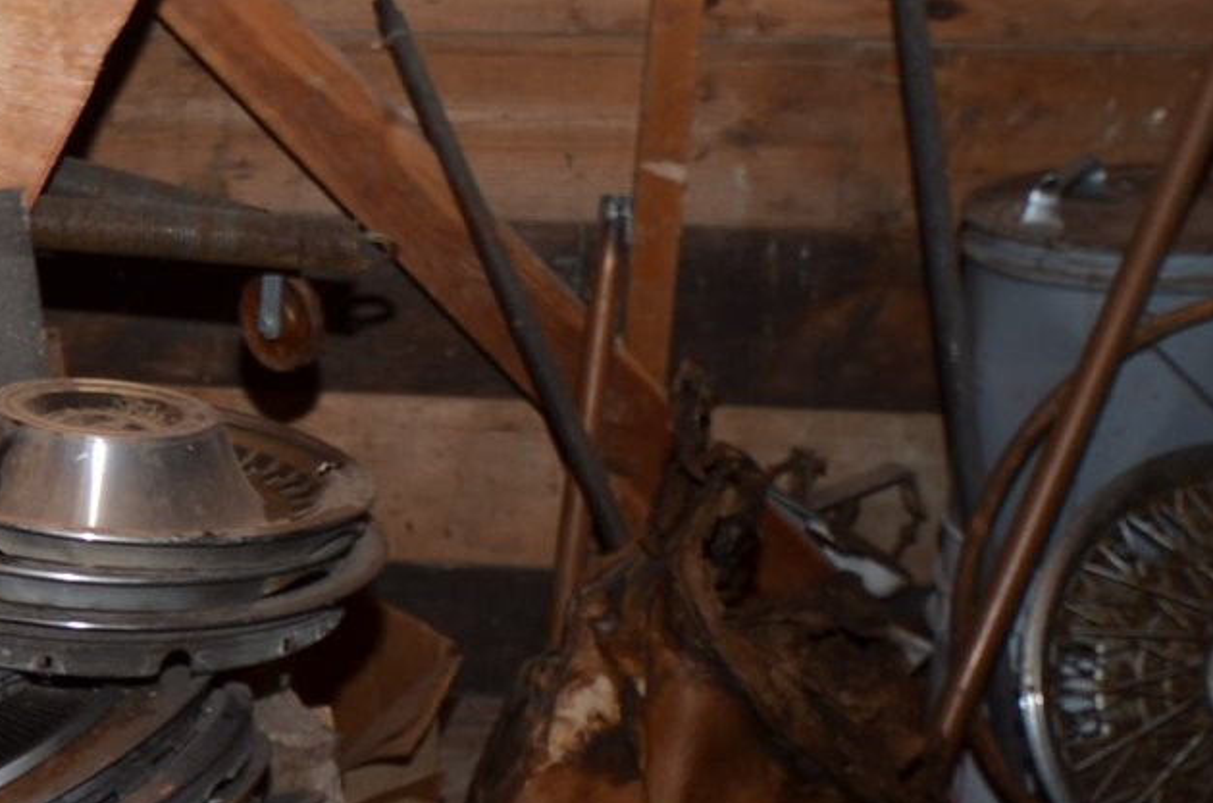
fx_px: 3295
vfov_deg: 13.7
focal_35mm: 98
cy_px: 798
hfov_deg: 19.5
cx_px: -273
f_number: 4.5
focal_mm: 24
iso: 100
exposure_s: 1/125
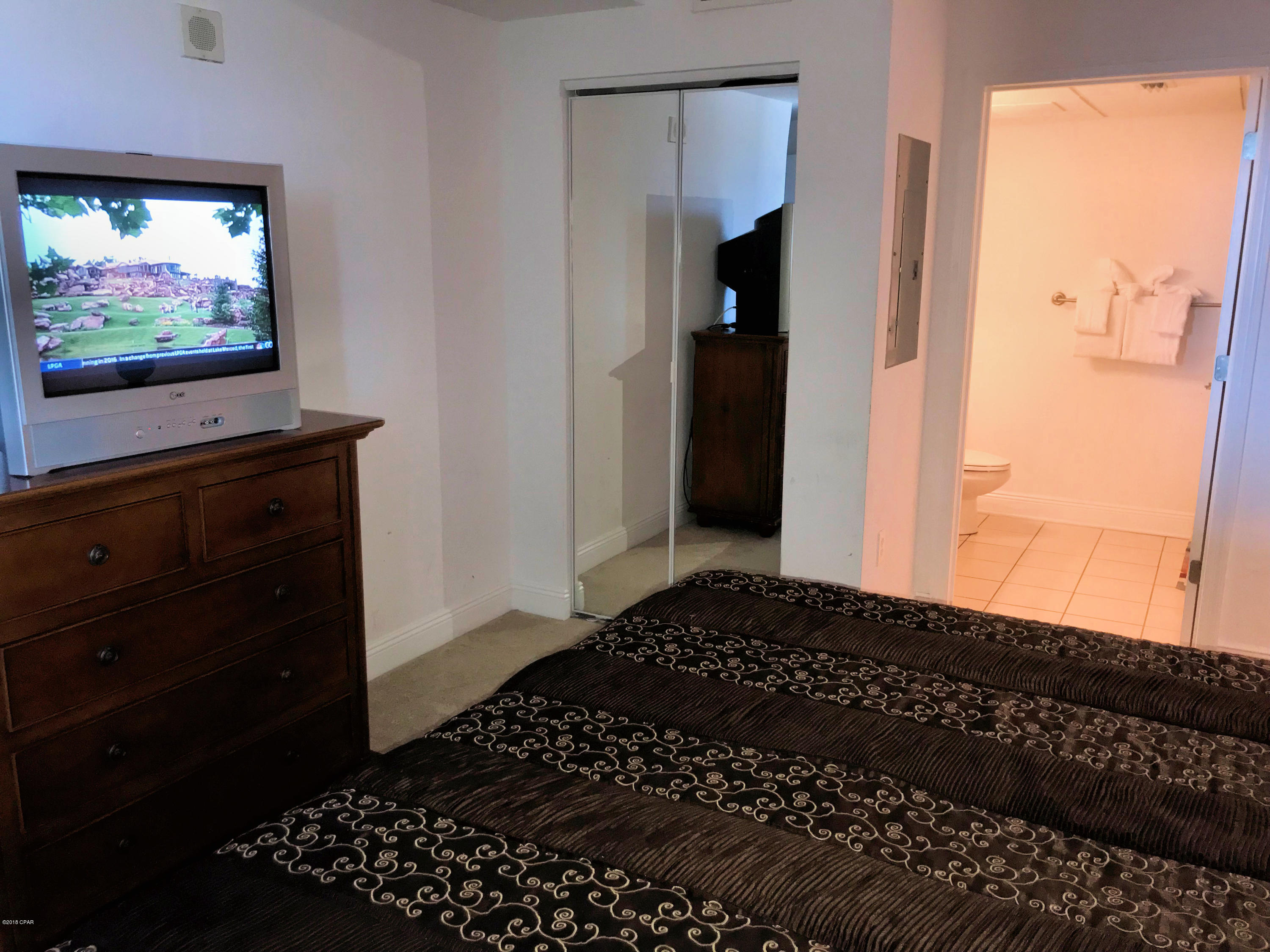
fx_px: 1027
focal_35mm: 28
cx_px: 635
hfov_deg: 63.4
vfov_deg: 49.7
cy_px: 476
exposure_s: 1/30
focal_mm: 3.99
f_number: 1.8
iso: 64
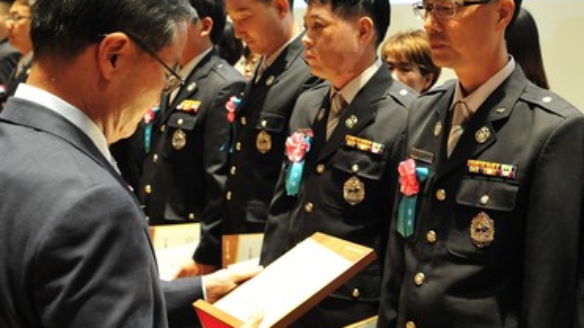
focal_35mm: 54
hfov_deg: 38.0
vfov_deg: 22.0
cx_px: 402
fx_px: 836
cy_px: 75
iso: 2500
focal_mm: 32
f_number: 4.5
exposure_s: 1/80
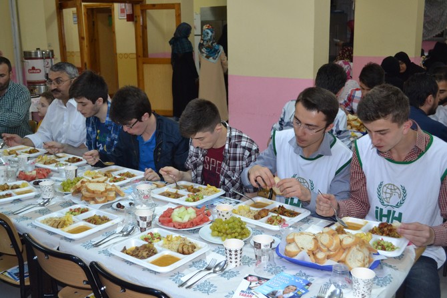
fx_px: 484
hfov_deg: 49.5
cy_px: 149
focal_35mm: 39
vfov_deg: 34.2
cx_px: 224
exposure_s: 1/60
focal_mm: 26
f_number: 4.2
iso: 1400
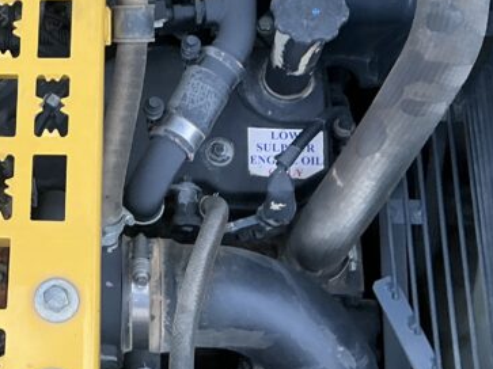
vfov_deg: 18.6
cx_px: -3
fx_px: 1125
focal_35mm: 79
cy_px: 117
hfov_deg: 23.6
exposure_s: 1/122
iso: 50
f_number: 1.8
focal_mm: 3
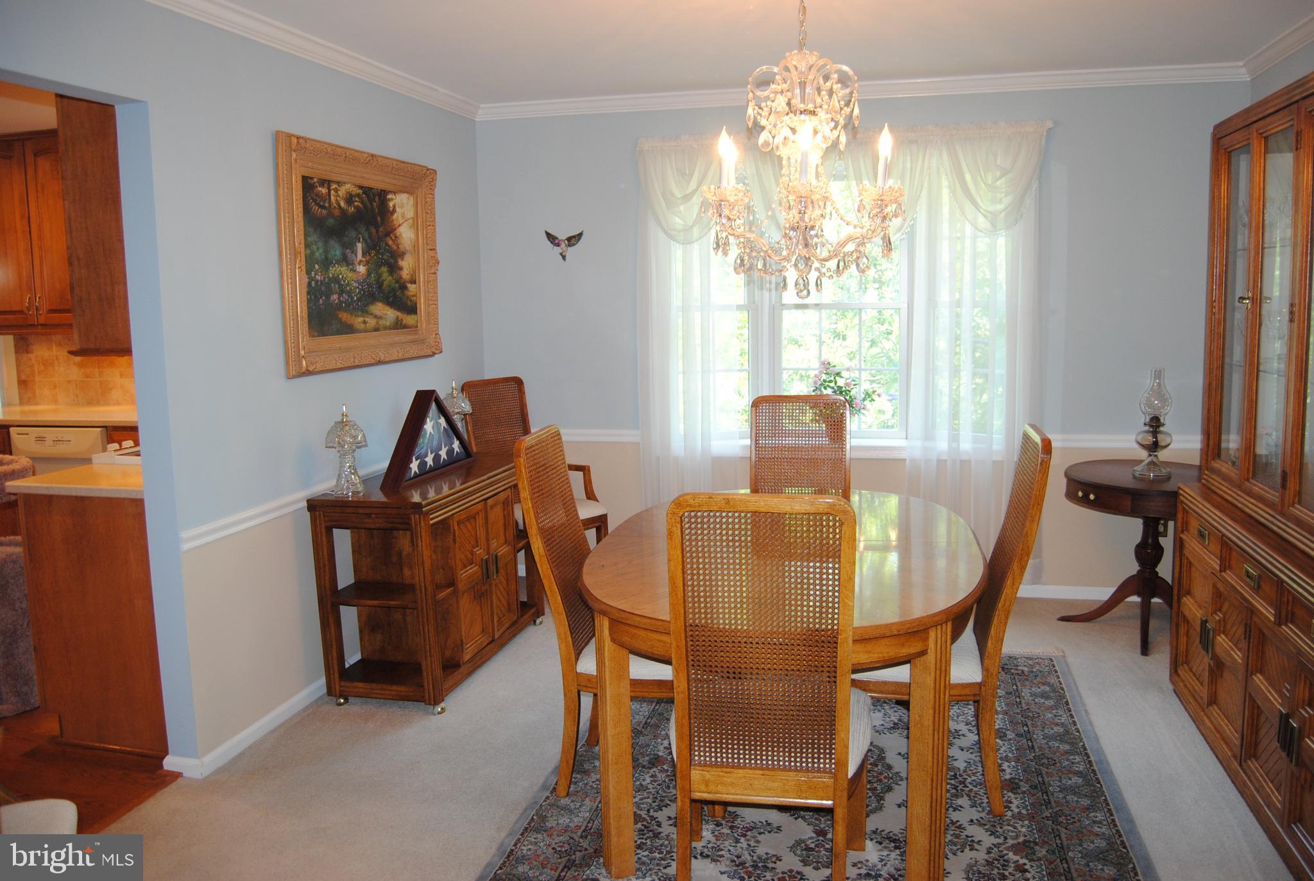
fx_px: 987
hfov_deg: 67.3
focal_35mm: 27
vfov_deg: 48.1
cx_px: 657
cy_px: 440
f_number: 4
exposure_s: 1/60
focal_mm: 18
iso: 400
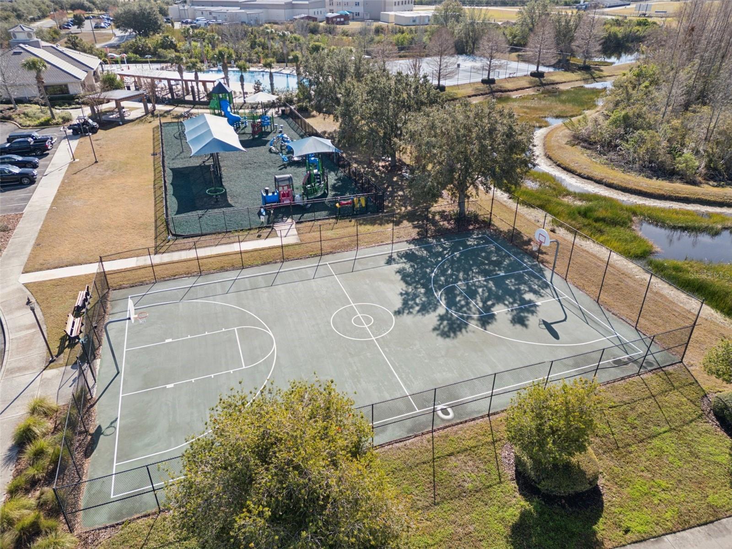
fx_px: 508
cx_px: 366
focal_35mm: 24
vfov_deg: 56.8
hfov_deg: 71.6
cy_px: 274
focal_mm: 6.72
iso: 130
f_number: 1.7
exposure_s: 1/1250
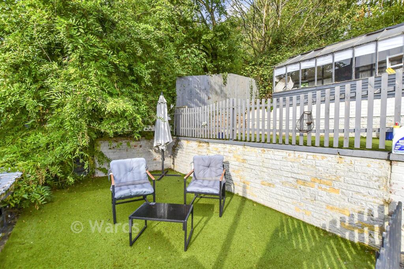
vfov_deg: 77.3
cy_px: 134
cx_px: 202
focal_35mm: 15
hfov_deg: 100.4
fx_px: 168
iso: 320
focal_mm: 10
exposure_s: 1/800
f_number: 8
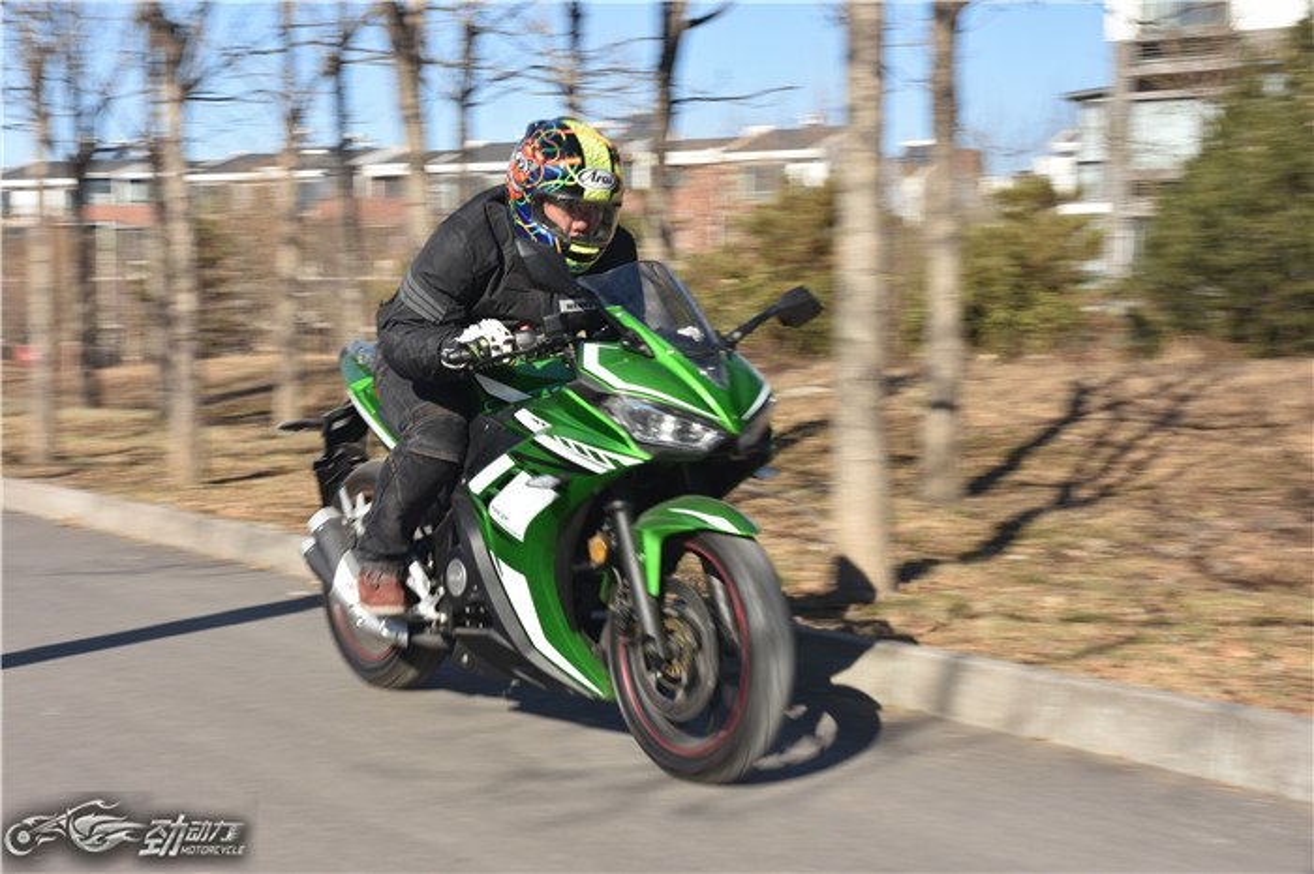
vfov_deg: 25.7
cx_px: 657
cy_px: 437
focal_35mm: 52
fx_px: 1915
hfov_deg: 37.9
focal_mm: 35
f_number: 7.1
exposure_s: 1/80
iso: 100
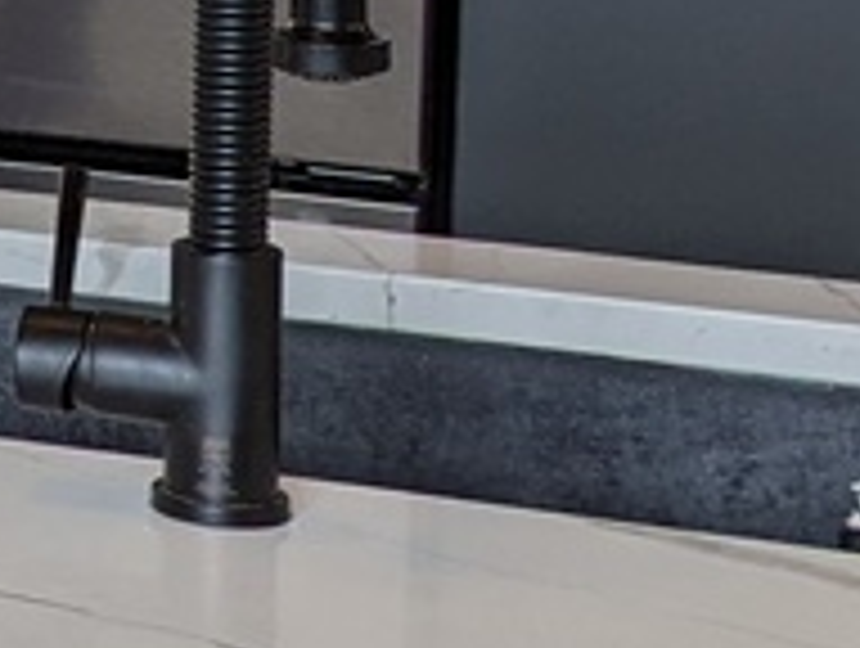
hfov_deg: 9.3
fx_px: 4480
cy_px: -436
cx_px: -1454
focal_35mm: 180
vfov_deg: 8.0
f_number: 1.85
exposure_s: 1/162
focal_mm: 6.81
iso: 45
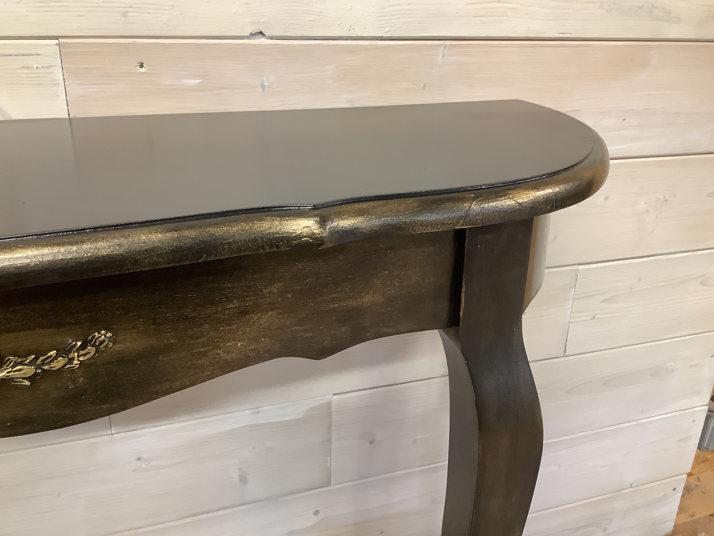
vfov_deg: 45.4
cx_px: 357
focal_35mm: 31
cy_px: 268
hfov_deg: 58.4
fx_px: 639
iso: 250
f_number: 2.4
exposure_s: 1/50
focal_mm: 3.3
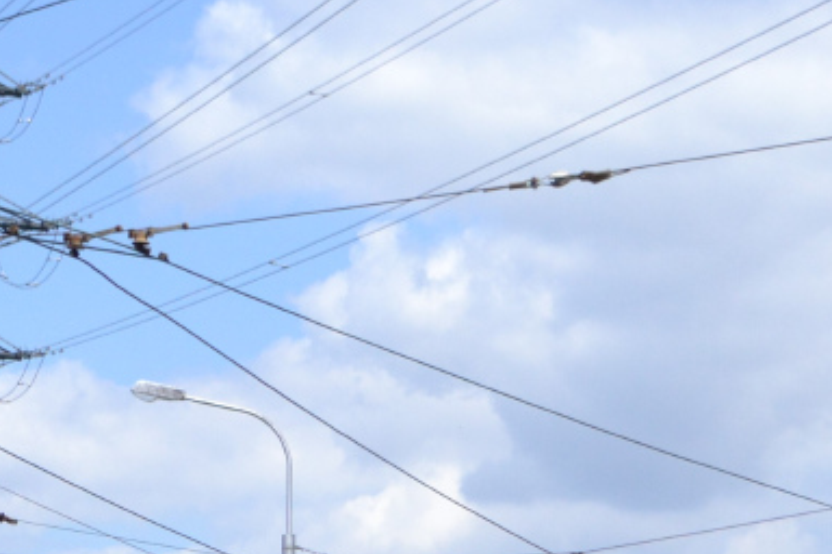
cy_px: 635
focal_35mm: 178
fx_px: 4106
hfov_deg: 11.4
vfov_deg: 7.7
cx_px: -46
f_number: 5.6
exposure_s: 1/4000
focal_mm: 35
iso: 800
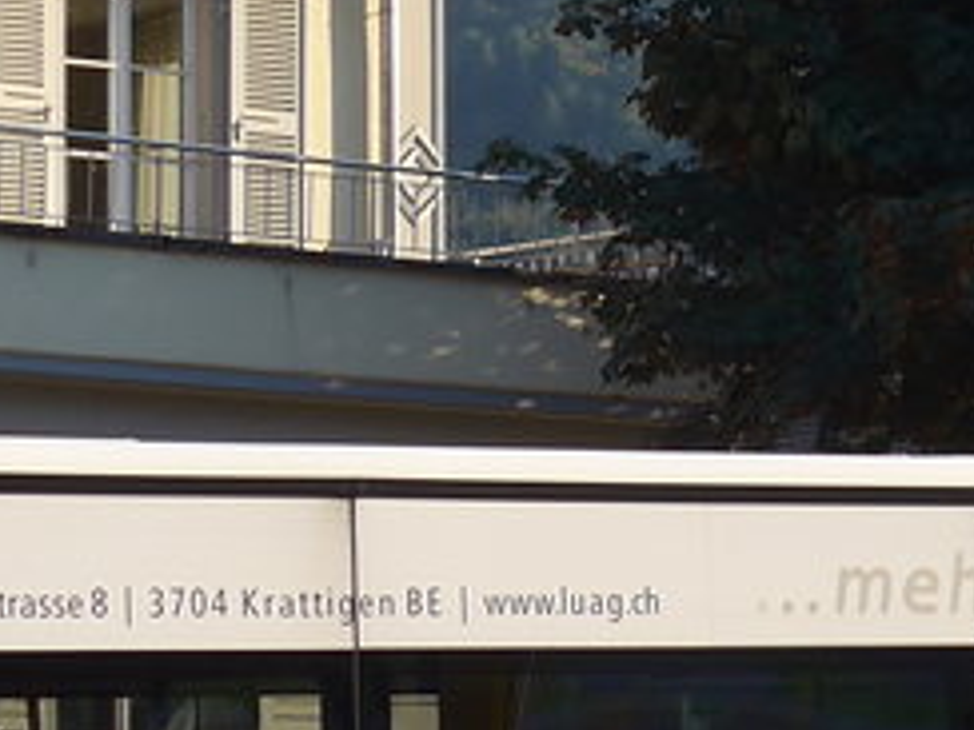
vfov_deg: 7.7
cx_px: 906
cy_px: 307
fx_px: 5402
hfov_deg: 10.2
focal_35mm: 192
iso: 80
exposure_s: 1/640
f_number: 2.8
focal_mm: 8
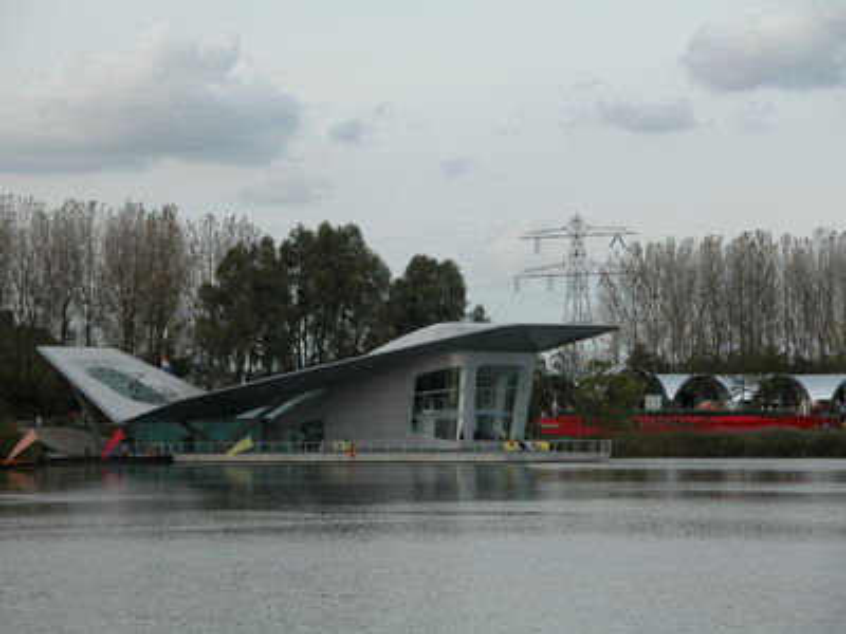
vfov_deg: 9.3
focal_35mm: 159
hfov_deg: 12.4
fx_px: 3886
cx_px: 423
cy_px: 317
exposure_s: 1/296
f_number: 5
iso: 100
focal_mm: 41.1
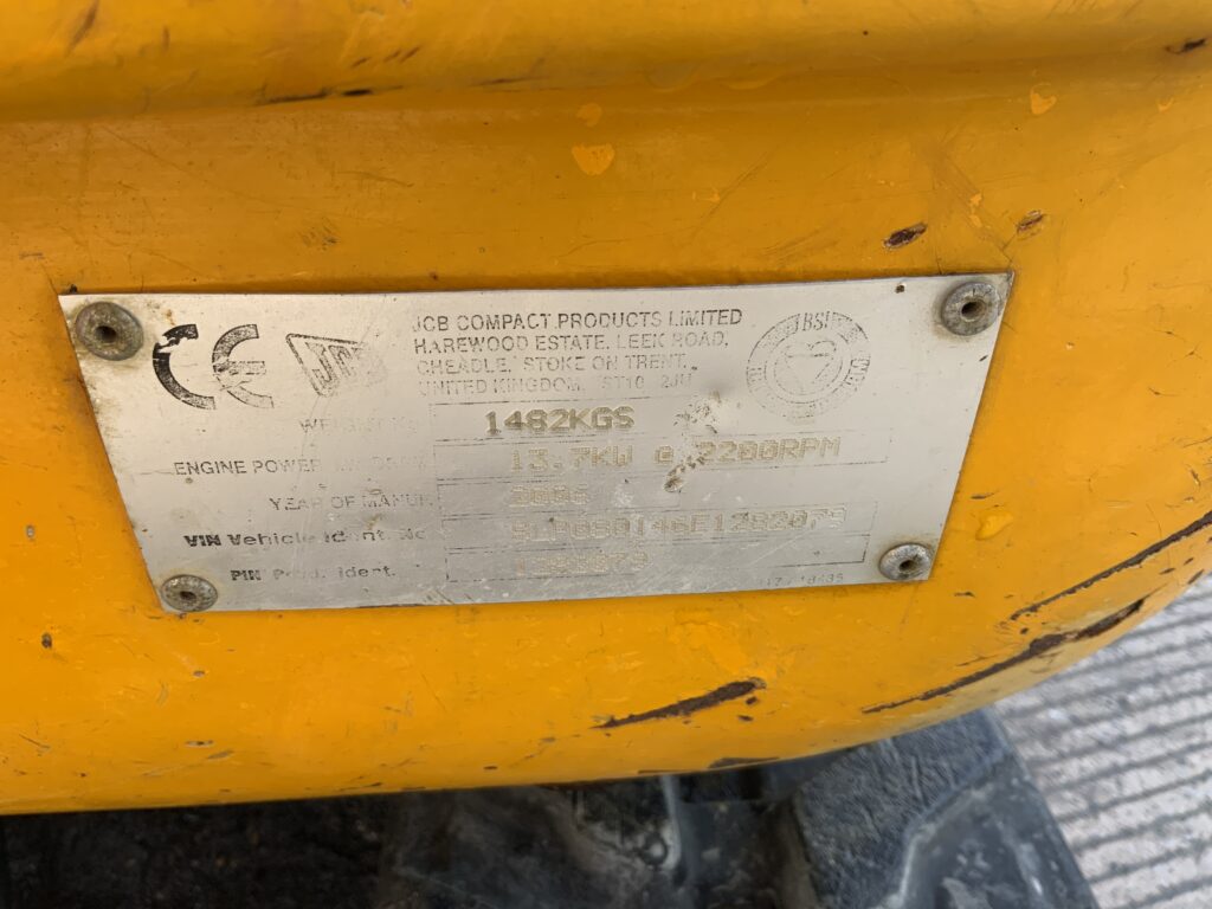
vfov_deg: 48.2
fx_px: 1015
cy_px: 454
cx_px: 606
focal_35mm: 29
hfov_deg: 61.7
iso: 20
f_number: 1.8
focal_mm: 3
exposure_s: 1/122
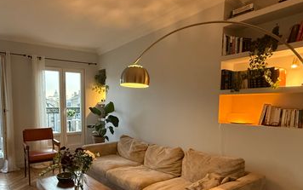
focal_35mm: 25
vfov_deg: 48.6
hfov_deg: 71.2
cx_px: 112
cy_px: 124
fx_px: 207
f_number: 2.2
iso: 640
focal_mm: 2.22
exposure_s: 1/100
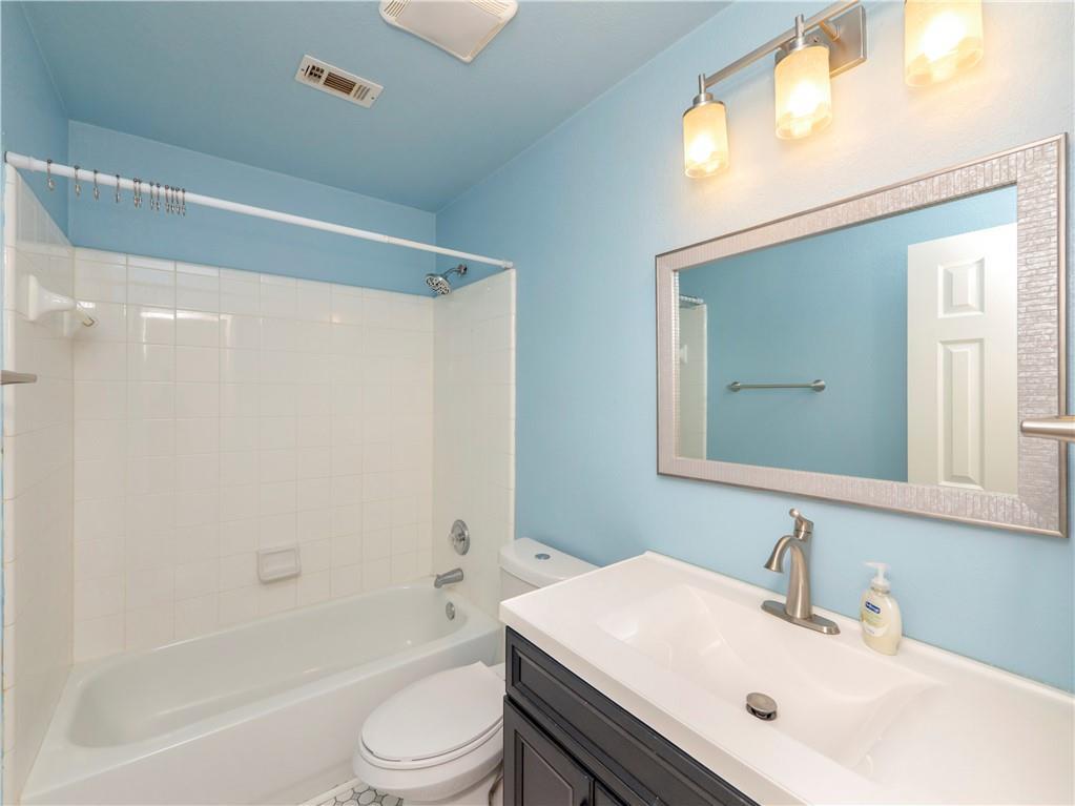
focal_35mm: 14
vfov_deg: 85.7
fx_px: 435
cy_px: 403
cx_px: 538
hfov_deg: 102.1
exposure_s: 1/100
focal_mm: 7
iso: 500
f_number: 4.5
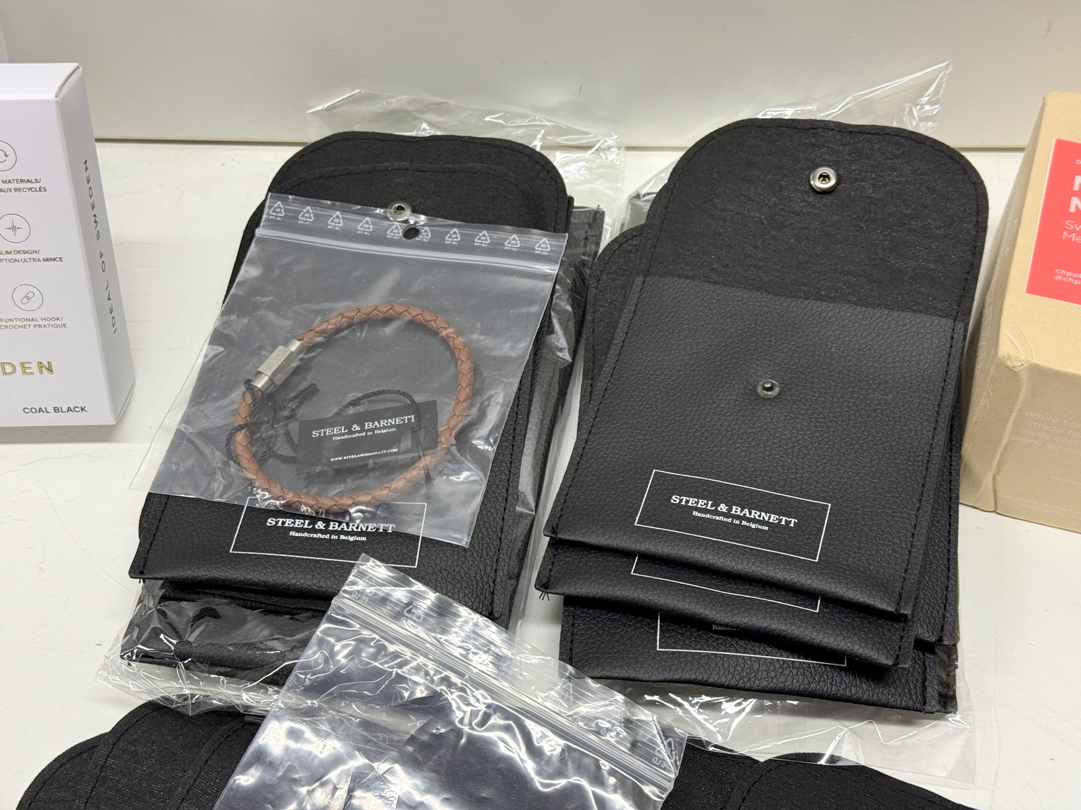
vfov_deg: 30.3
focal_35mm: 48
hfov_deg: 39.7
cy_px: 405
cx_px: 540
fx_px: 1499
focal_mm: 6.76
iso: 125
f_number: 1.78
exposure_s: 1/231
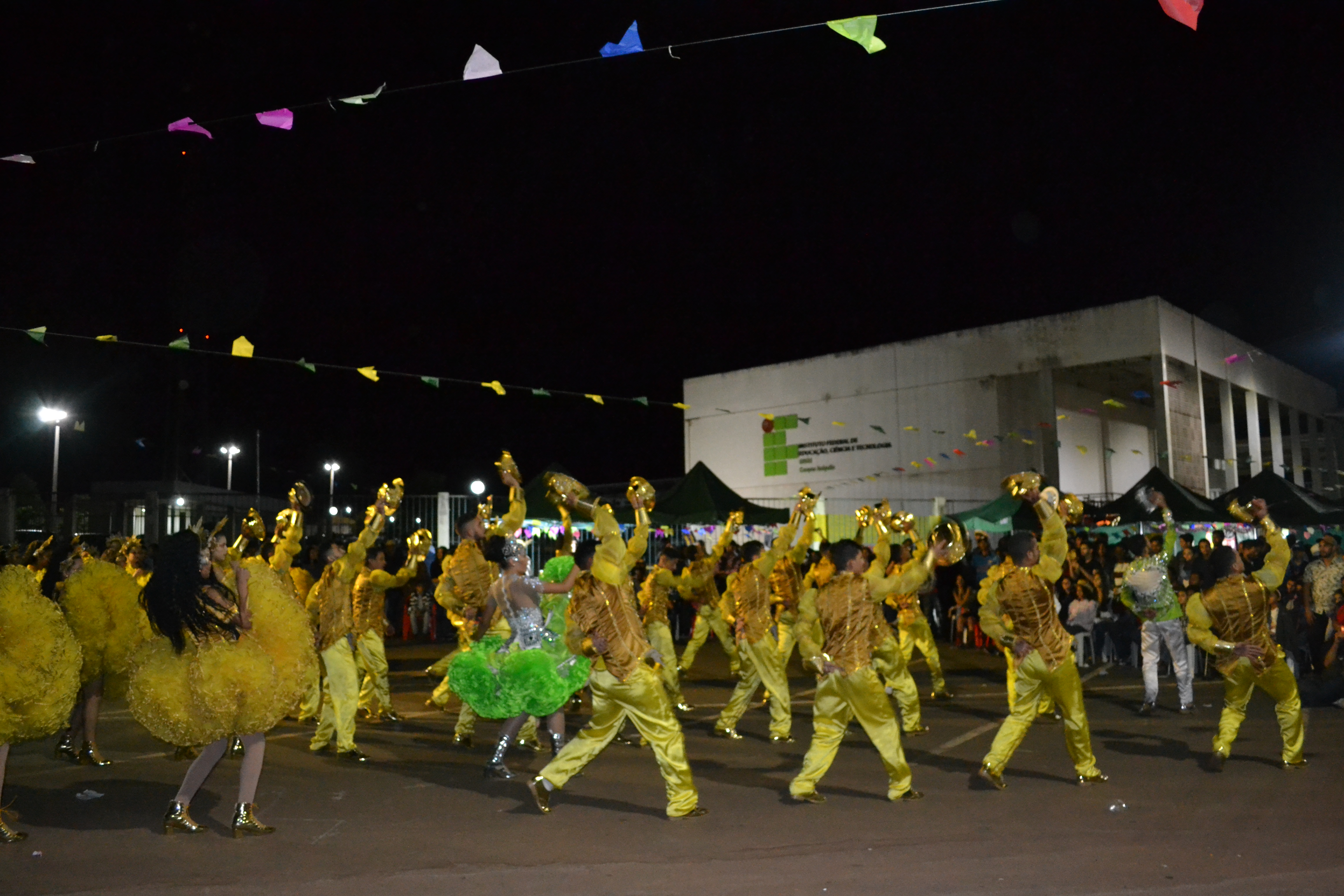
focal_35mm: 27
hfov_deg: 67.4
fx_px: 1008
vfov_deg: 47.9
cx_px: 672
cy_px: 448
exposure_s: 1/60
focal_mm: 18
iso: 3200
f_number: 3.5
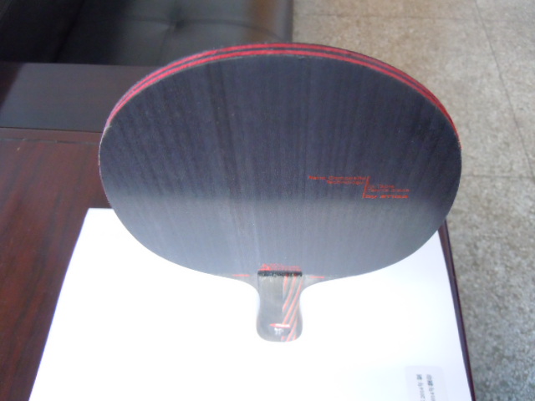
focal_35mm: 30
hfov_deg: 60.0
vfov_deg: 46.8
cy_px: 200
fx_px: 464
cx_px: 268
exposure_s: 1/30
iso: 800
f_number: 3.5
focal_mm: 5.4
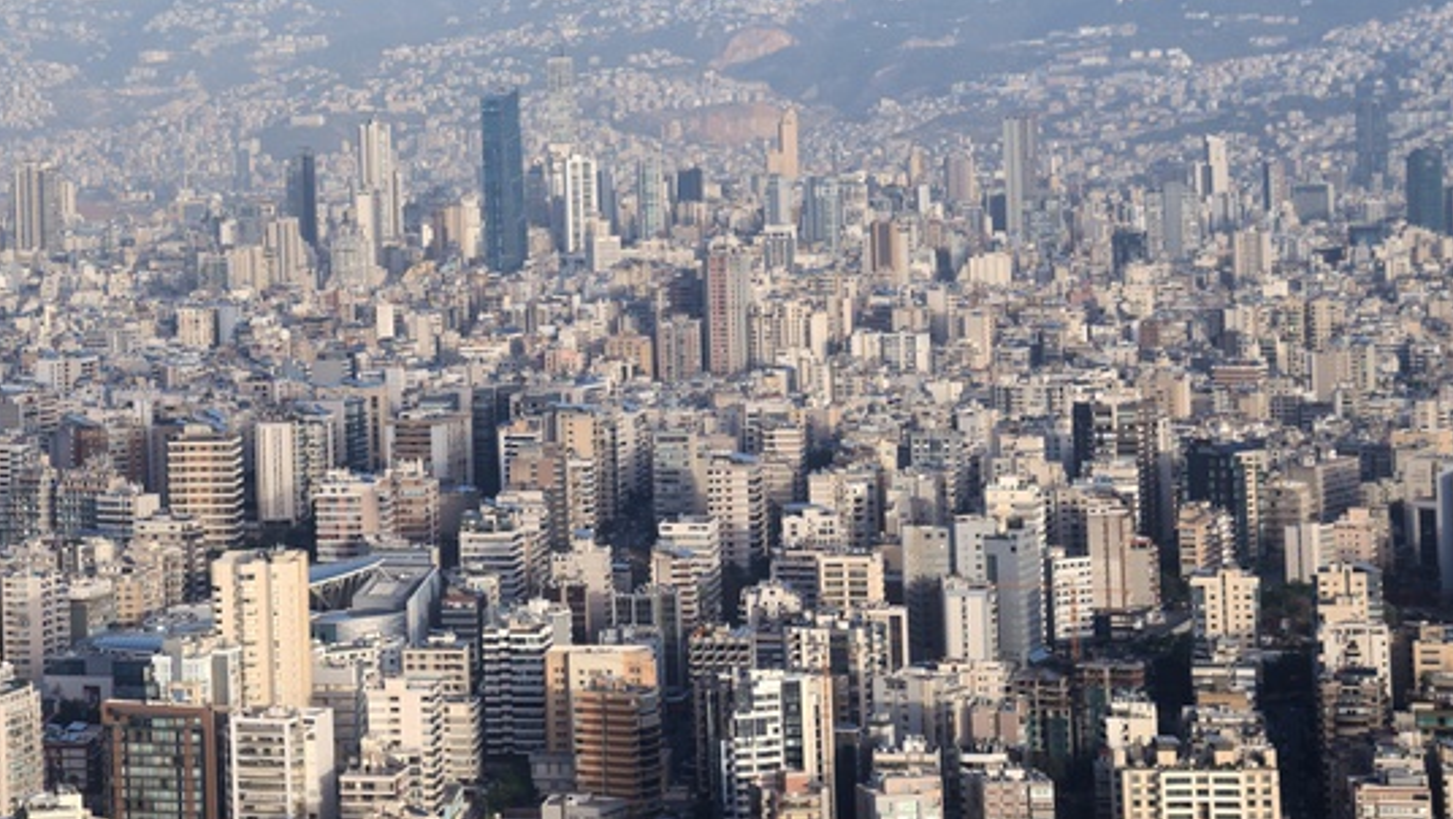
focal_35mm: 120
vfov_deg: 10.1
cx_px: 119
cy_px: 164
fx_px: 4625
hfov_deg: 17.6
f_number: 5.6
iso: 200
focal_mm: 60
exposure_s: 1/500
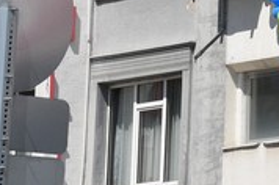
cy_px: -115
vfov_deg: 4.2
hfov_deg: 6.2
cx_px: 545
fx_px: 2514
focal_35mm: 325
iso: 640
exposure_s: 1/800
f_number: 14
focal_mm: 52
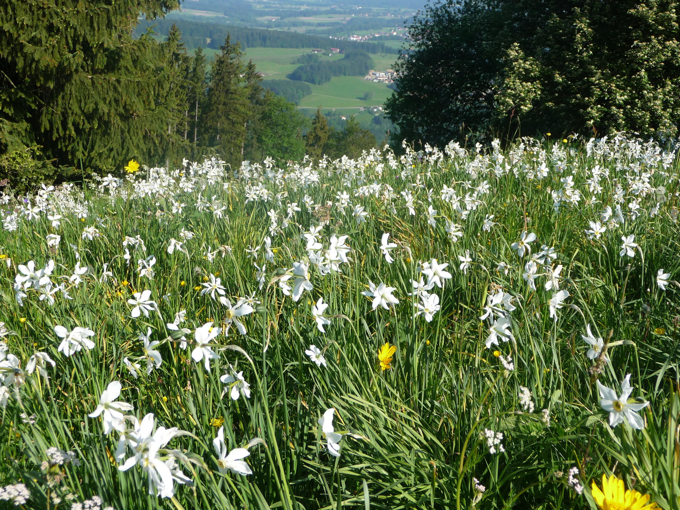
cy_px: 255
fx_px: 884
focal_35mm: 45
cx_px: 340
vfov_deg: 32.2
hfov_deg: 42.1
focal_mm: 7.6
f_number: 4.1
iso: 100
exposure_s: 1/500
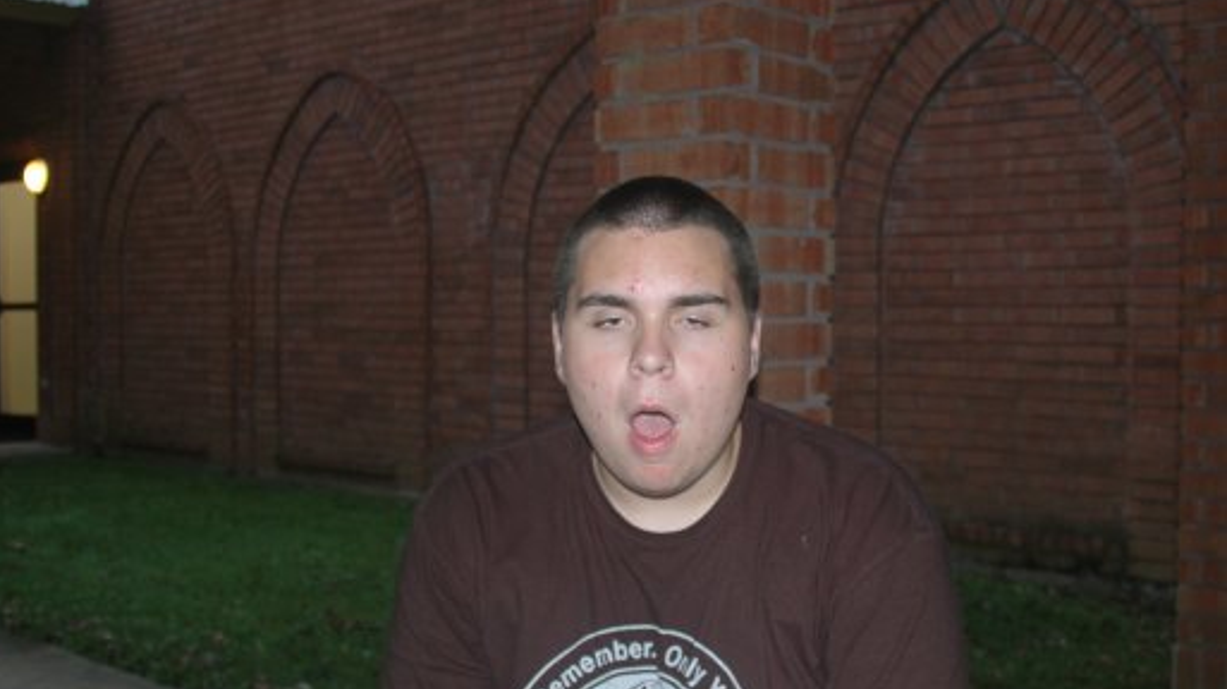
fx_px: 1593
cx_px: 682
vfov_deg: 24.4
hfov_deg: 42.1
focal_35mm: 49
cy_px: 376
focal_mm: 20
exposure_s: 1/60
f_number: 3.8
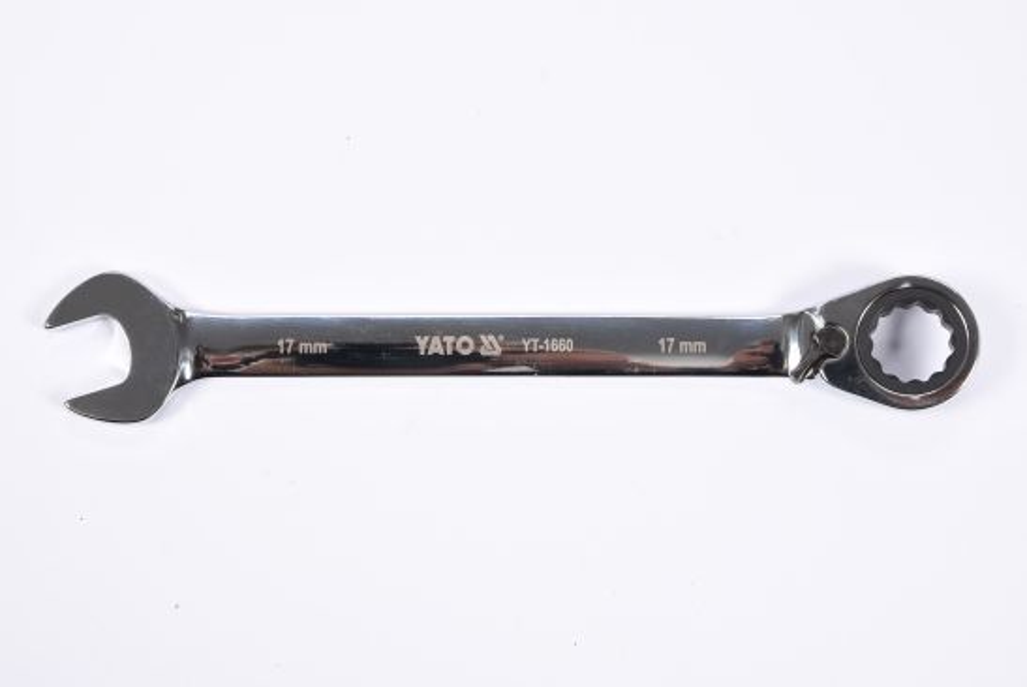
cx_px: 514
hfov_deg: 28.0
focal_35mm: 72
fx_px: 2056
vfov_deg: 19.0
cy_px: 344
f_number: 14
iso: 250
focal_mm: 48
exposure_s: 1/125
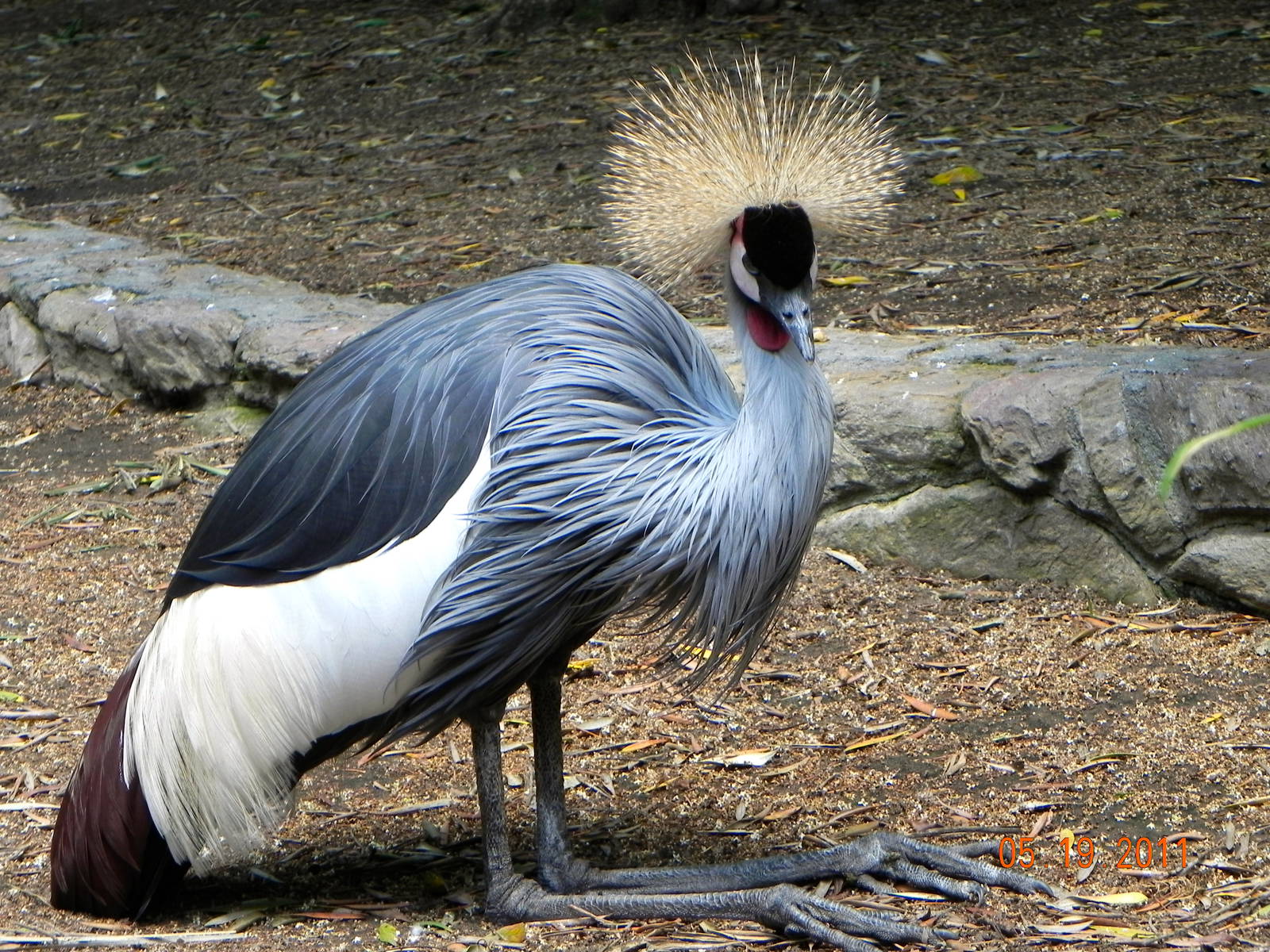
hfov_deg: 12.2
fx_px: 5943
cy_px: 476
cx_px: 635
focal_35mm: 162
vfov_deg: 9.2
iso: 160
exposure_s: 1/92.7
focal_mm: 28.8
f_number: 4.5
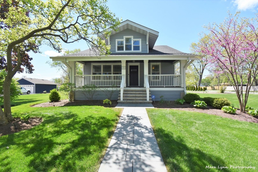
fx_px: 107
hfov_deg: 100.4
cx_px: 129
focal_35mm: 15
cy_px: 86
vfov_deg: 77.3
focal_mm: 10
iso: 200
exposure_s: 1/320
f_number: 9
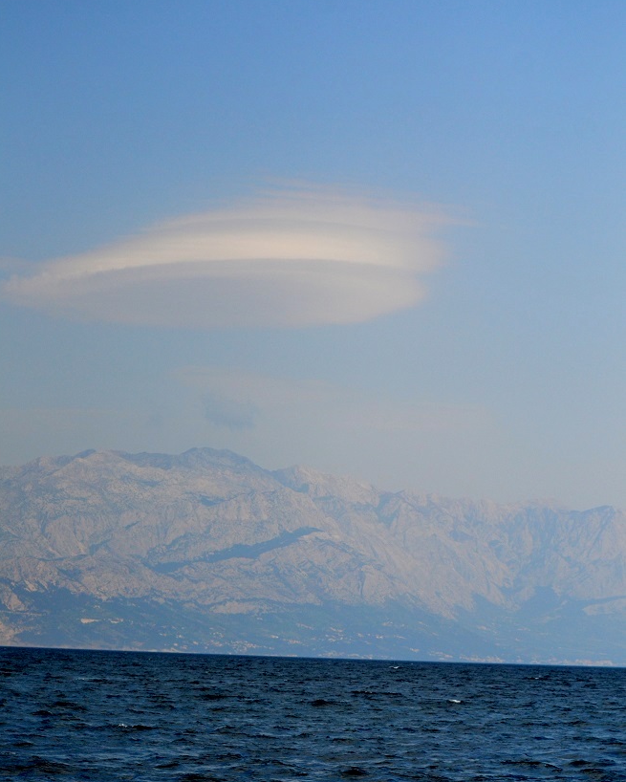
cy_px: 452
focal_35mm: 120
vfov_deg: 16.0
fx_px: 2778
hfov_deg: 12.9
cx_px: 311
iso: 800
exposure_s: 1/5000
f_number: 5
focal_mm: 70
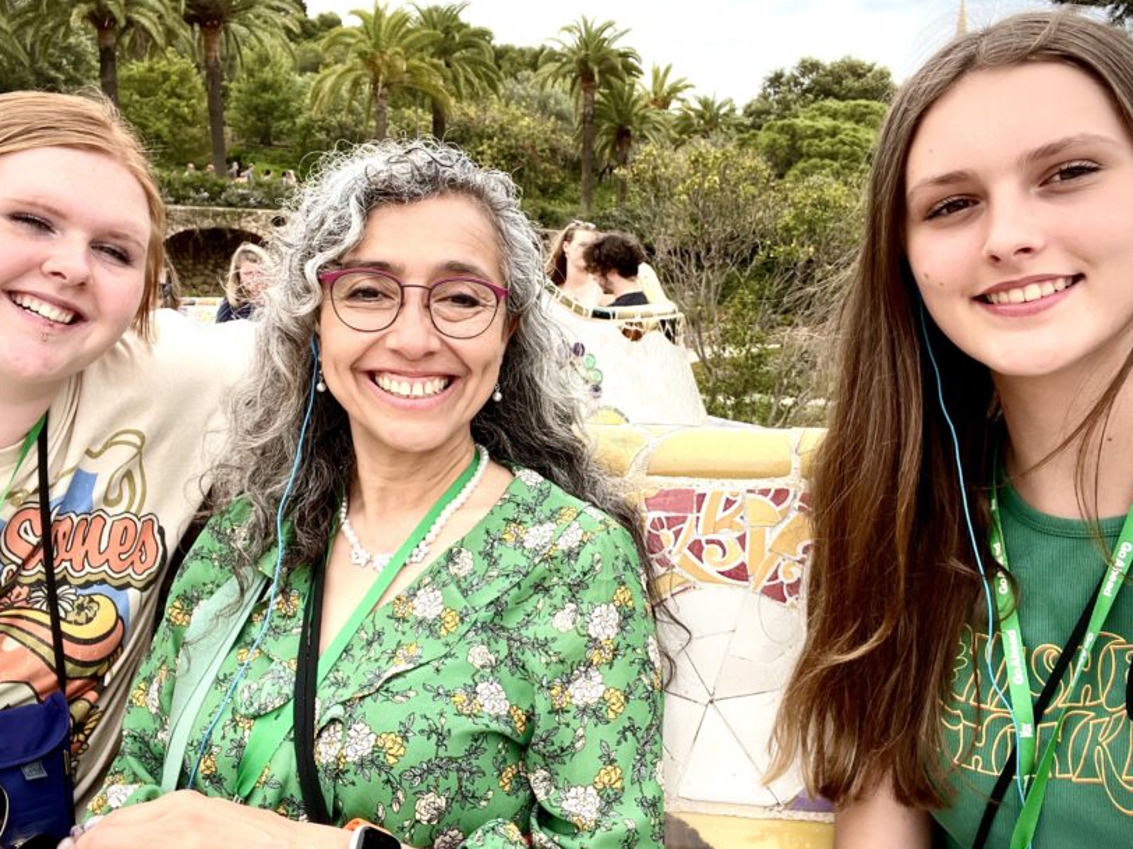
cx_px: 537
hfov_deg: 61.6
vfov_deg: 48.2
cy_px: 417
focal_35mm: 29
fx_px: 949
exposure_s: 1/505
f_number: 2.2
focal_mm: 2.71
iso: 32
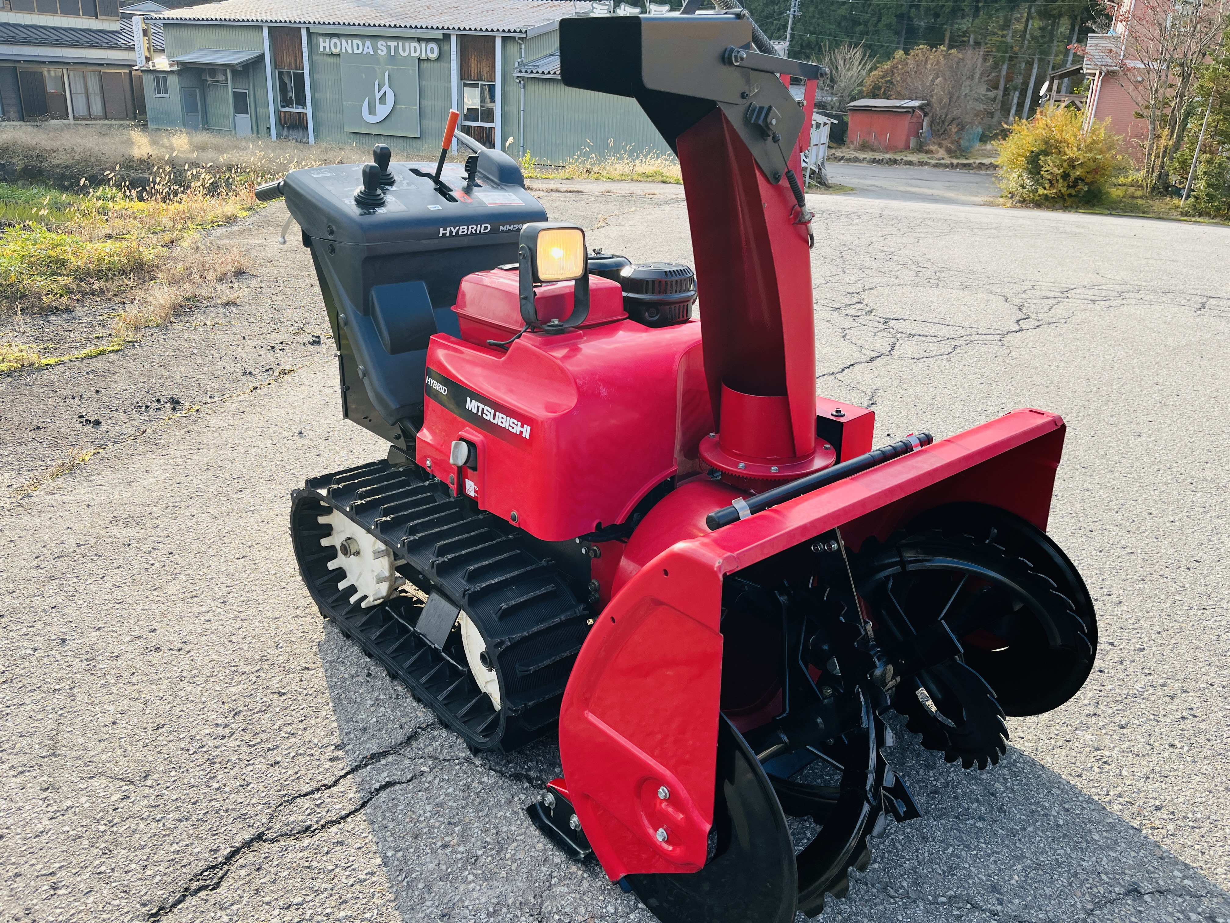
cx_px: 615
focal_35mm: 26
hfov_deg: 67.3
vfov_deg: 53.1
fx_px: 924
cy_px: 462
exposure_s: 1/676
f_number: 1.6
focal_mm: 5.1
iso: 50
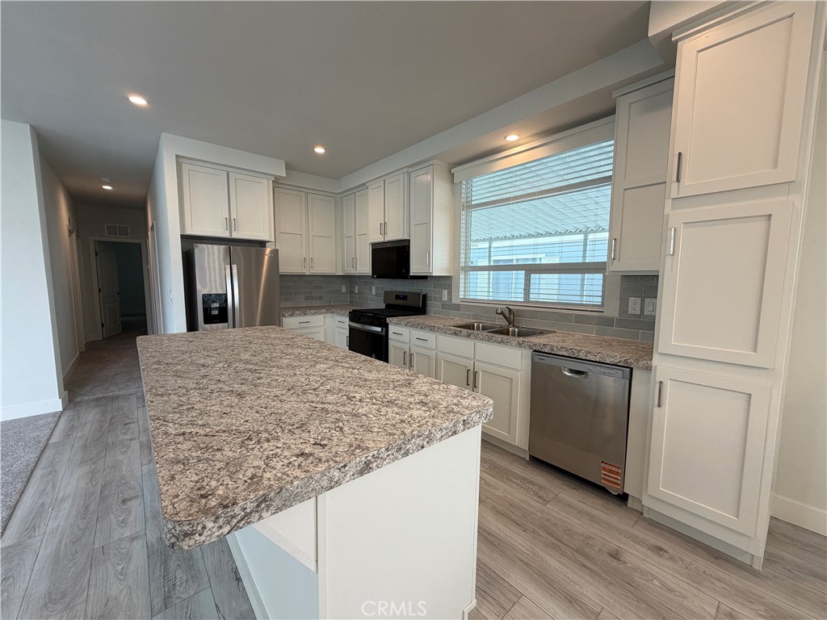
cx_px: 414
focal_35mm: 14
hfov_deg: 102.1
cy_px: 310
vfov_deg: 85.7
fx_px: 334
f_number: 2.2
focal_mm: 2.22
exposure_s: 1/120
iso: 125
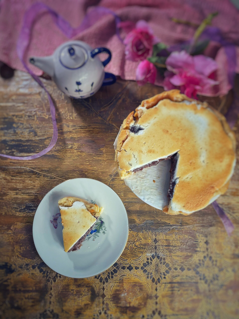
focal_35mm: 26
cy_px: 160
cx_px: 120
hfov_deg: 53.1
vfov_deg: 67.3
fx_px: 239
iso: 100
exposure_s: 1/100
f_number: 1.6
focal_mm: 4.2
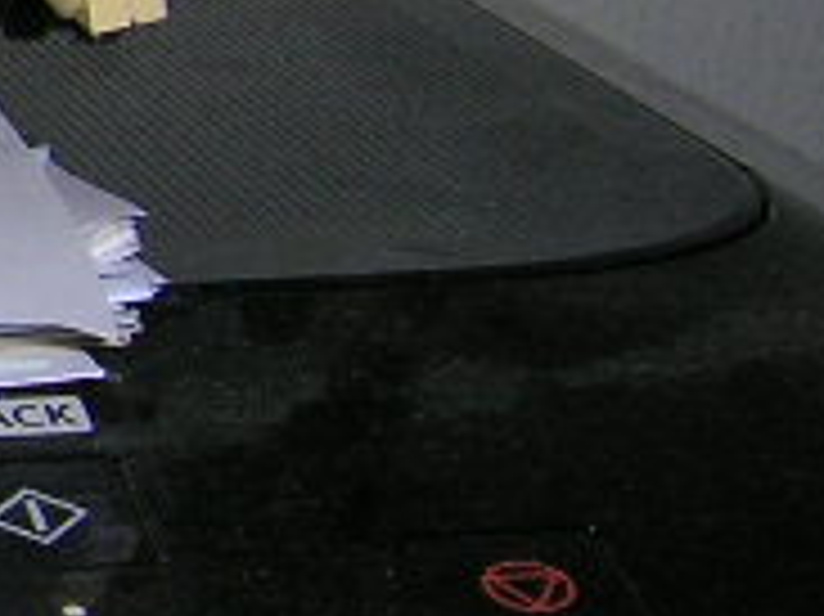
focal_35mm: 190
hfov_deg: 9.3
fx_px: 4520
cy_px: -121
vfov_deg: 7.7
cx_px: -1198
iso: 50
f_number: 2.9
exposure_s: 1/60.1
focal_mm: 5.7
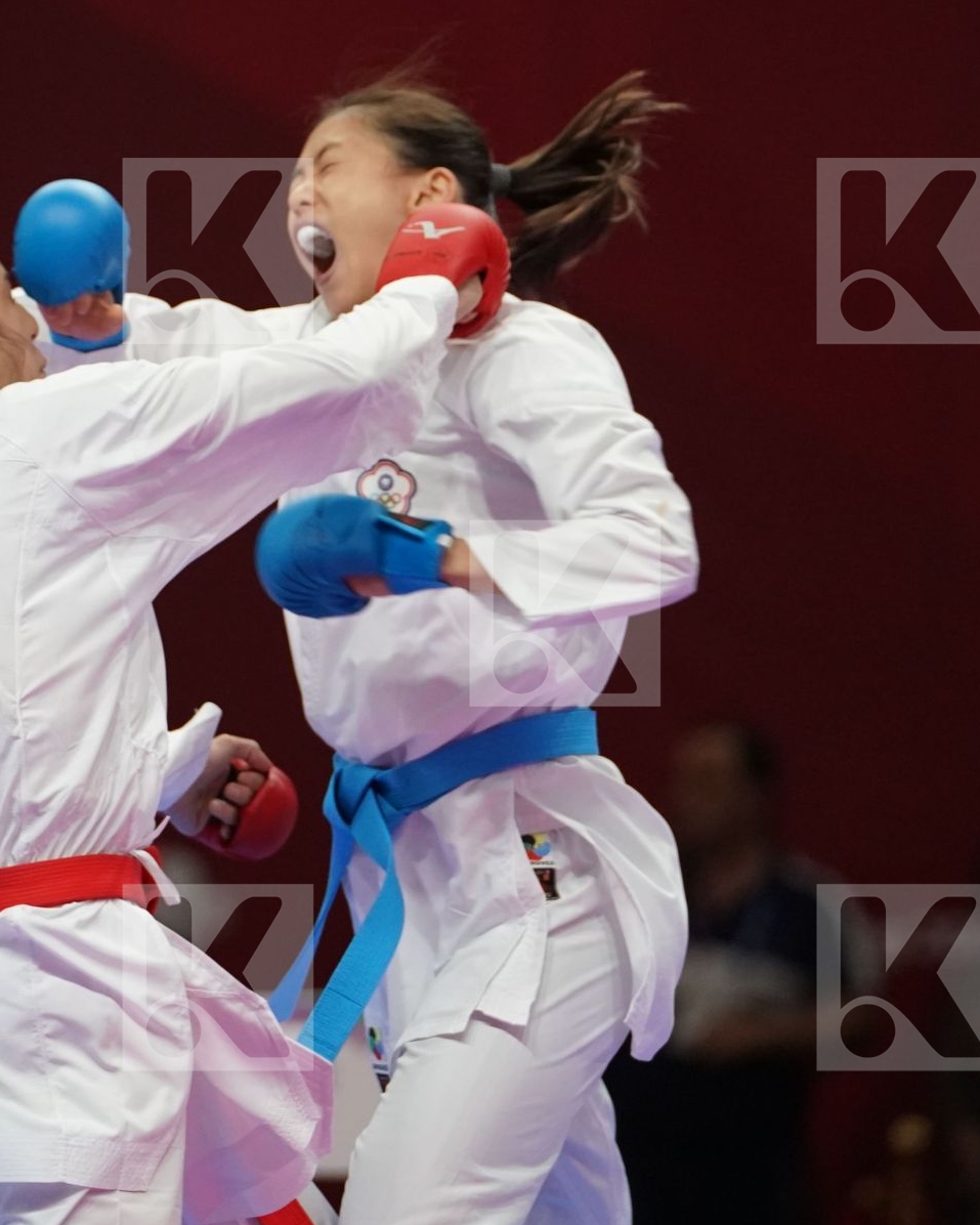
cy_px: 614
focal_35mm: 521
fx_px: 18887
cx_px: 218
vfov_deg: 3.7
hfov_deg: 3.0
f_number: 4
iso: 3200
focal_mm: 246
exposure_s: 1/1000
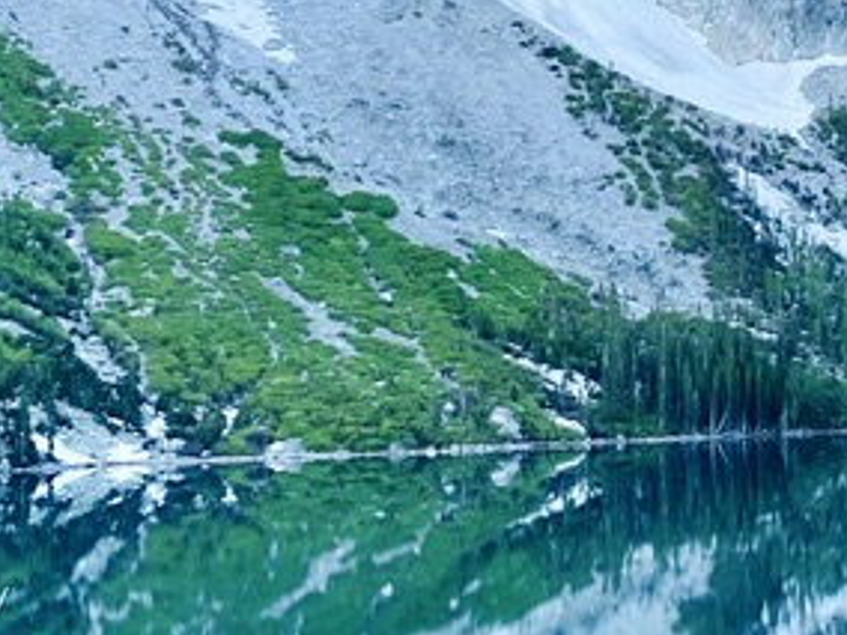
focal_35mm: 117
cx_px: 880
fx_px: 2863
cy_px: 72
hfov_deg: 16.4
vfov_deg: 12.6
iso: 32
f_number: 1.8
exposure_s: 1/183
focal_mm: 4.25
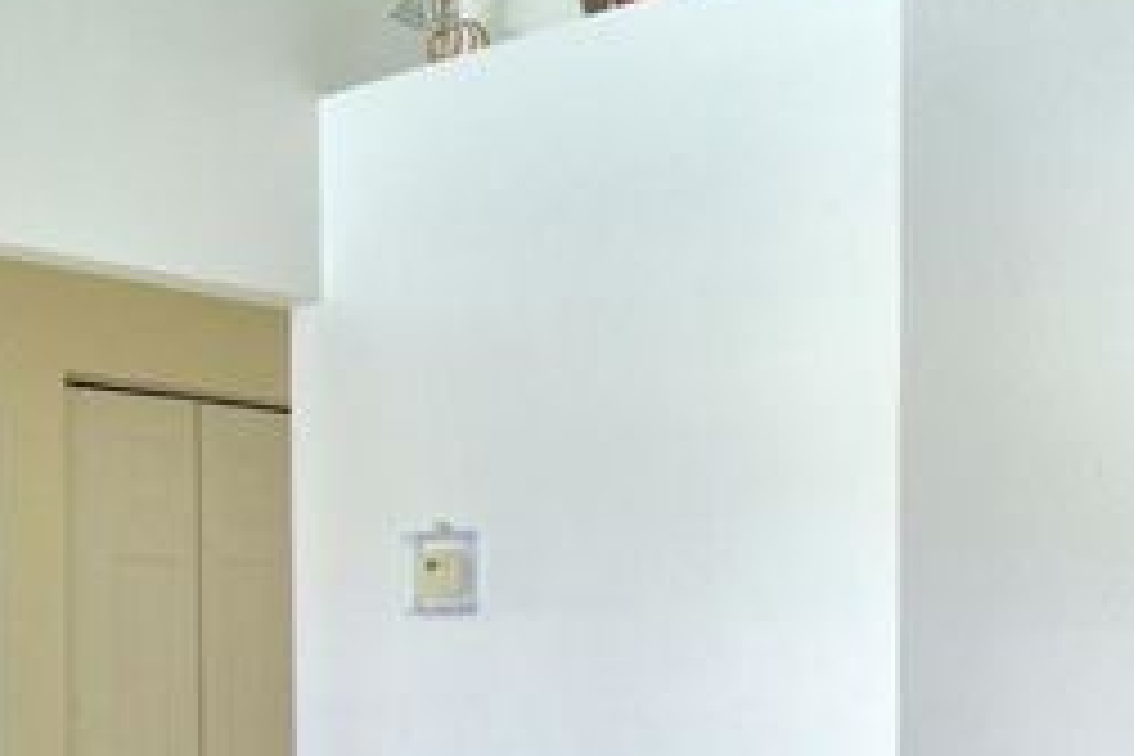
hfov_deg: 37.7
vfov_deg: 30.9
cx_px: 1285
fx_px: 1323
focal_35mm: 42
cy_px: 632
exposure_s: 1/80
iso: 400
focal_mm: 10
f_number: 4.5
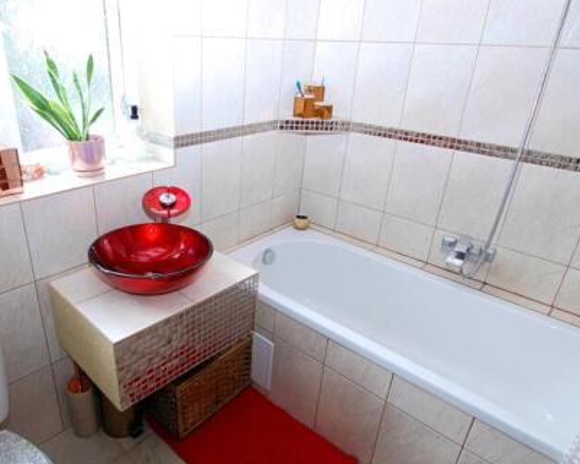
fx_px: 395
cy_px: 227
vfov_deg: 60.9
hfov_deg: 71.3
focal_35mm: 23
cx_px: 214
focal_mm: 10
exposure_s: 1/80
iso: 800
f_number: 4.5
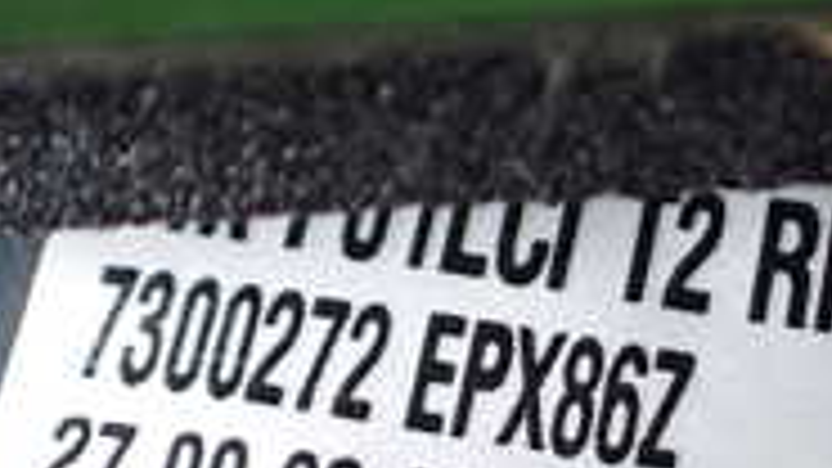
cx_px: 729
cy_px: 423
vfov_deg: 11.4
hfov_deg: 19.8
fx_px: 2338
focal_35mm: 106
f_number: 2.3
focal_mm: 5.4
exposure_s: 1/125
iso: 640
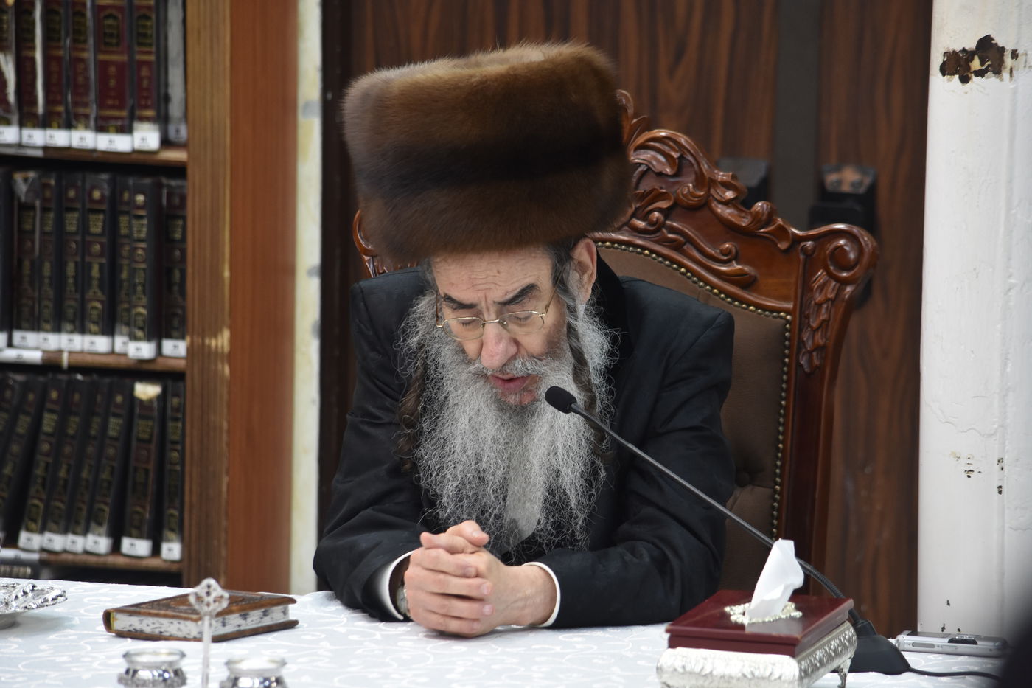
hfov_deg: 9.8
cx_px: 516
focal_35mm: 210
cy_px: 344
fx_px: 6019
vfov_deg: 6.5
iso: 1000
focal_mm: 140
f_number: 5.6
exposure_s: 1/100
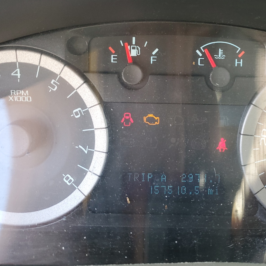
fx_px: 339
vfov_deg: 42.5
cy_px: 100
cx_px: 187
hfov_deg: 42.0
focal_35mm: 39
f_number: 1.5
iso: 94
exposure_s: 1/120
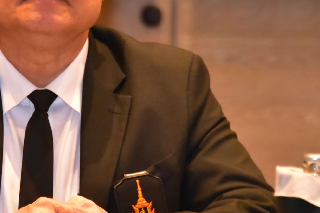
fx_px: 4287
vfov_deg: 2.9
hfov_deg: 4.3
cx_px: 65
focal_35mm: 482
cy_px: 62
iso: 10000
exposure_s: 1/200
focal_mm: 190
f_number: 5.6
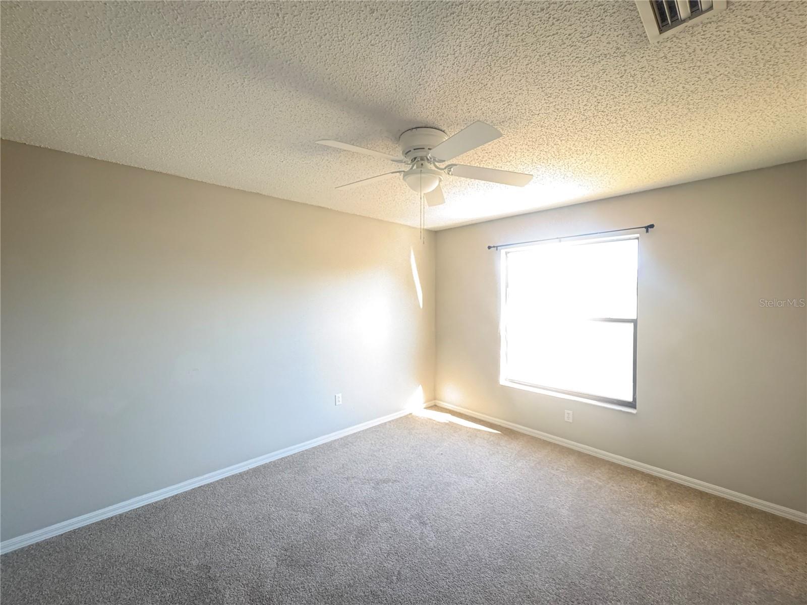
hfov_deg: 102.1
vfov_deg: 85.7
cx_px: 404
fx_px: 326
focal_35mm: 14
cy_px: 302
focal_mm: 2.22
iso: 1000
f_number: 2.2
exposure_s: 1/40
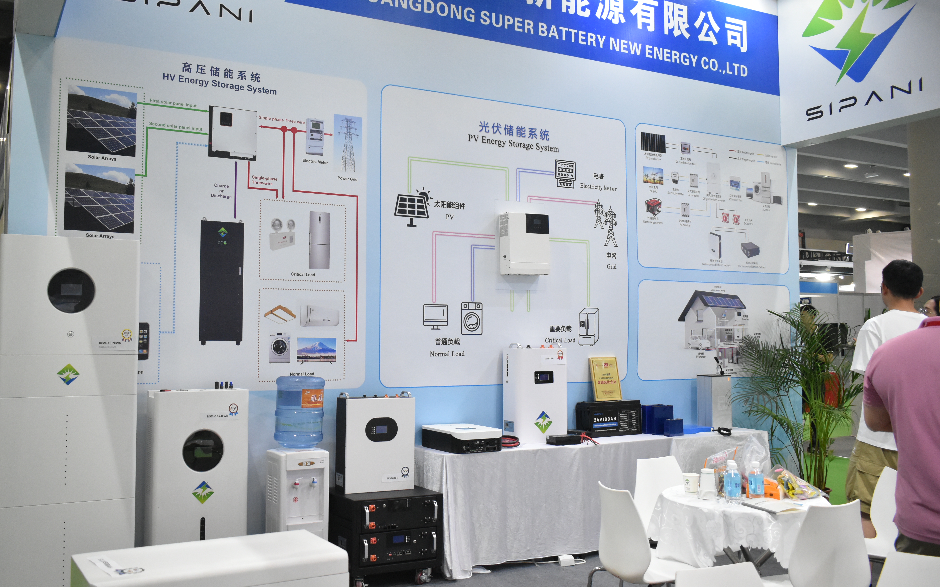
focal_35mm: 34
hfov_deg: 56.6
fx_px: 871
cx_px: 423
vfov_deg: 37.3
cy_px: 276
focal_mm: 20
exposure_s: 1/400
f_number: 3.5
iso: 2500
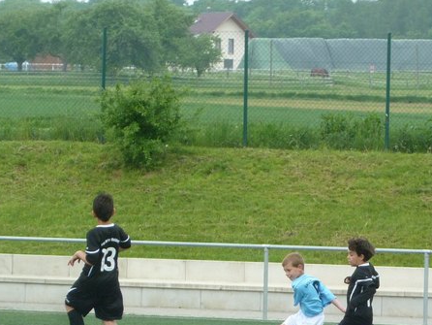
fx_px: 5094
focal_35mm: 408
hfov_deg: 4.9
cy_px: 206
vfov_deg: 3.6
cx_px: 328
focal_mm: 42.6
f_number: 4.7
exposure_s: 1/500
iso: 320
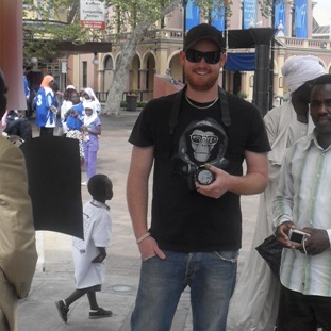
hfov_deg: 23.3
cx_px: 135
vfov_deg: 23.3
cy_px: 191
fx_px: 801
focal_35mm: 74
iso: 100
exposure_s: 1/500
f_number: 3.6
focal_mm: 7.5
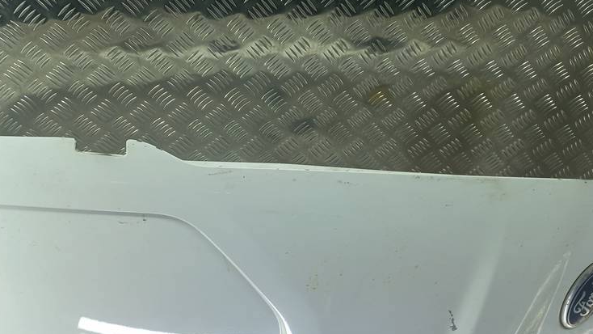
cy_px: 150
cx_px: 292
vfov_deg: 31.2
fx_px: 598
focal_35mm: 38
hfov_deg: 52.8
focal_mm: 4.6
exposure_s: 1/50
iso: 40
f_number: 1.8
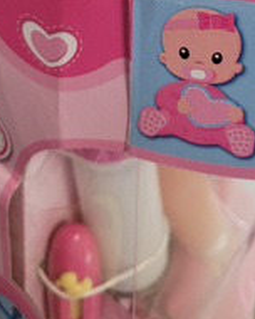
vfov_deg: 28.3
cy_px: -42
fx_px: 566
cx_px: 98
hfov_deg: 25.3
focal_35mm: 60
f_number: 1.8
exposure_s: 1/100
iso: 200
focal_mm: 5.4
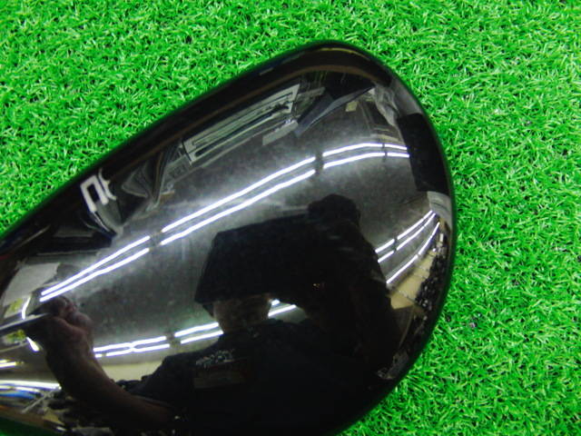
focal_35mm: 37
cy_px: 218
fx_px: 621
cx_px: 290
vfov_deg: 38.7
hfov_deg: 50.1
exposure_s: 1/20
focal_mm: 6.42
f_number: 3.6
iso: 400
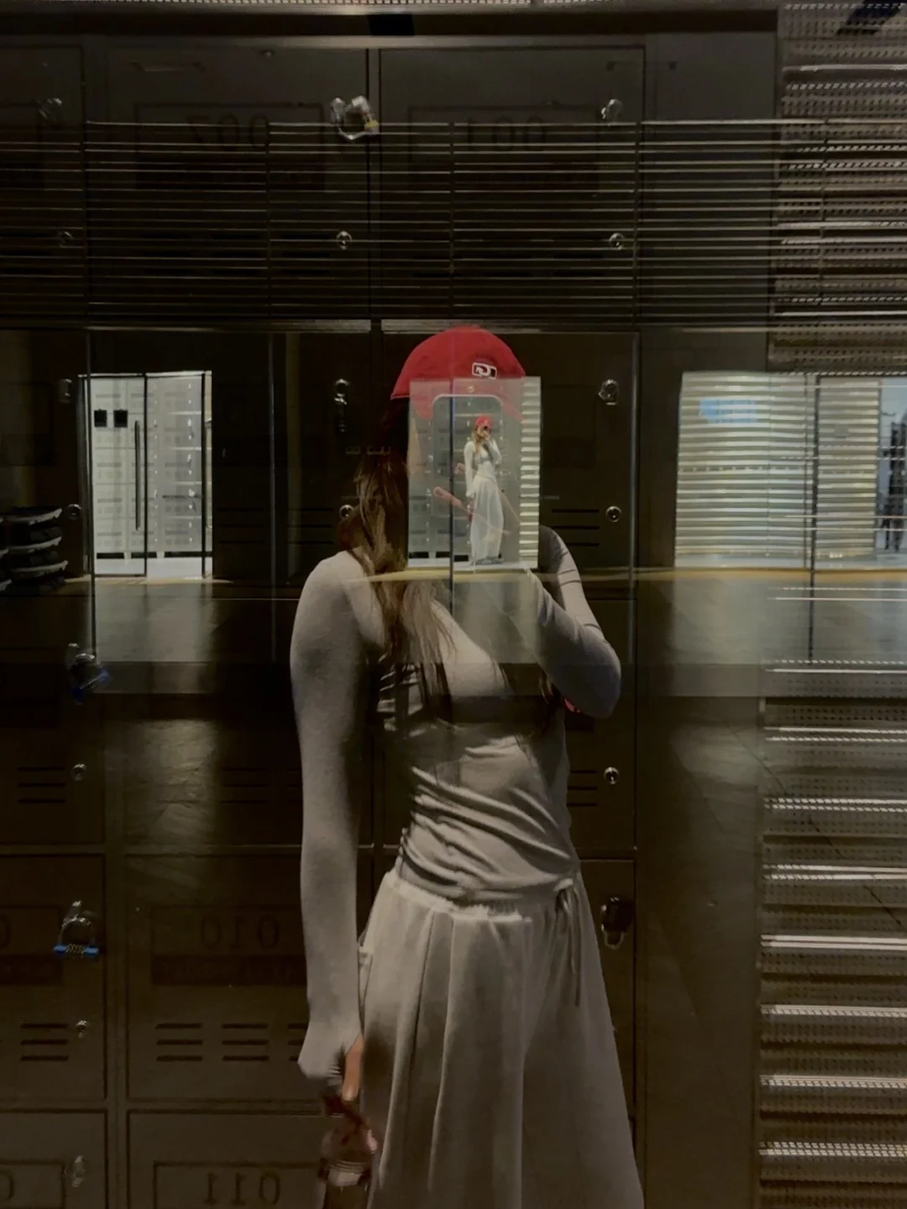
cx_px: 454
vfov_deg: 41.2
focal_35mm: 46
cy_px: 604
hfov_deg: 31.5
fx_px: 1607
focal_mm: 6.86
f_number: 1.78
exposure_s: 1/34
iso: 1000
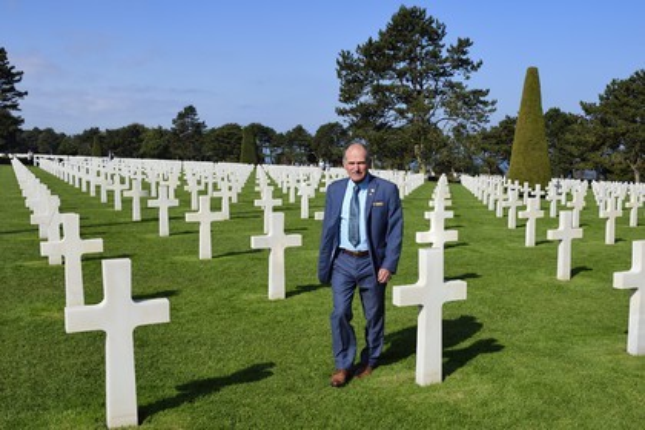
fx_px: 573
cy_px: 215
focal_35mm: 32
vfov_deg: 41.1
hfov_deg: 58.7
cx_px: 322
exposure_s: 1/250
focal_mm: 32
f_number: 13
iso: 200
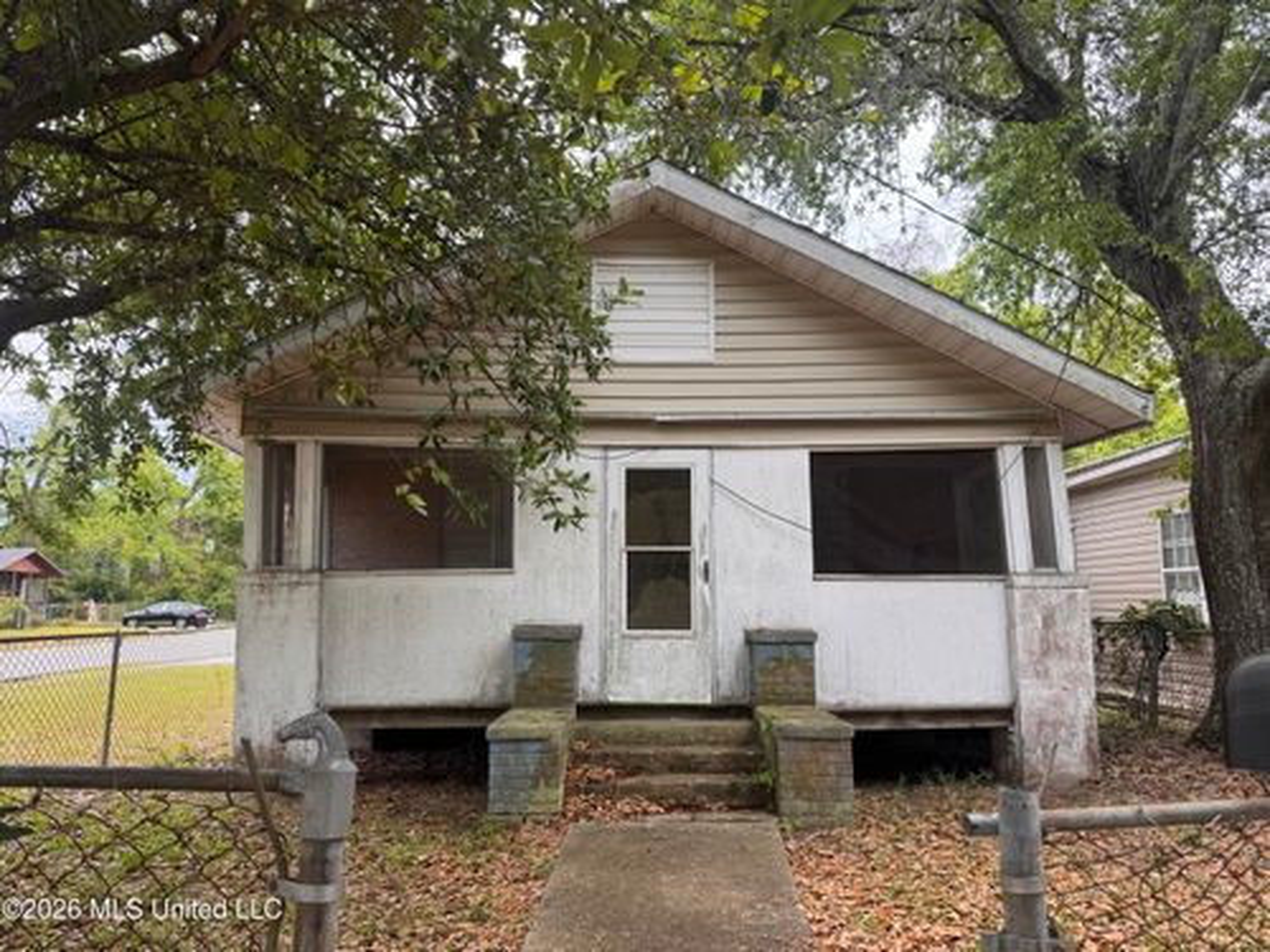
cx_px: 635
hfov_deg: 71.6
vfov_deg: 56.8
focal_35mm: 24
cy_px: 476
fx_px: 881
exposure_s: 1/756
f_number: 1.78
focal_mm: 6.76
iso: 80
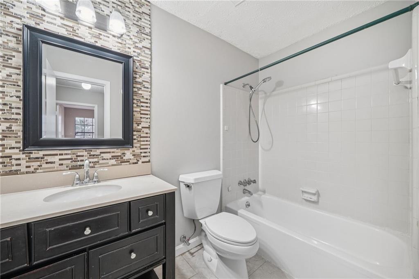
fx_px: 151
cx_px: 210
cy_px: 140
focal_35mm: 13
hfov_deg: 108.4
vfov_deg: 85.3
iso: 400
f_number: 8
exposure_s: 1/8
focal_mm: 13
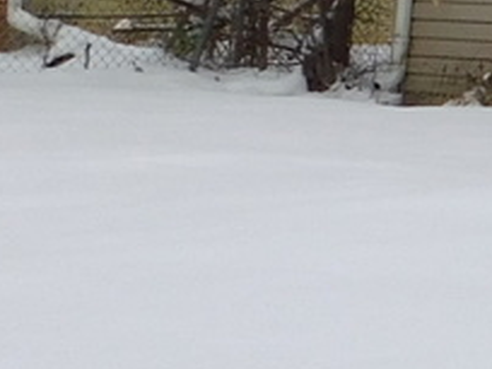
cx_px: 1527
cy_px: -169
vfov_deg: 9.0
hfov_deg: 9.3
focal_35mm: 162
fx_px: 2303
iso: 125
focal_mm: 4
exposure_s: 1/500
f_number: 6
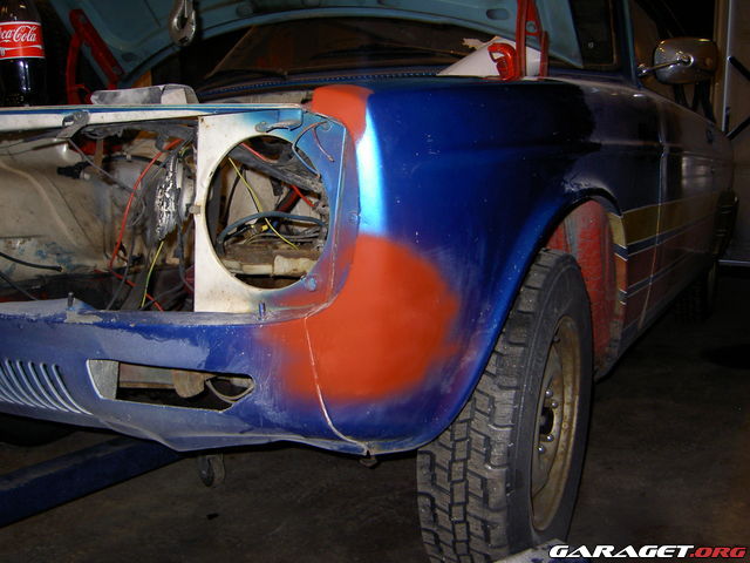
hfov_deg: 54.0
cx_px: 375
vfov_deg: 41.8
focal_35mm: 34
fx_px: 737
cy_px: 282
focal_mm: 5.6
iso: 100
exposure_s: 1/60
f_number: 2.8
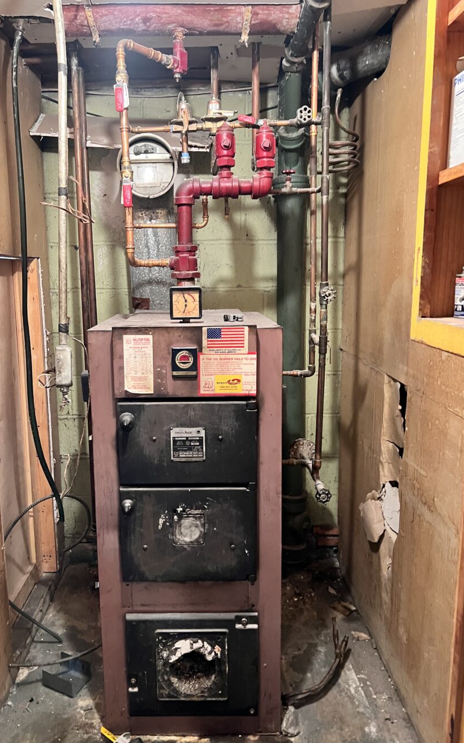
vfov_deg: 66.5
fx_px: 567
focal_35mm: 28
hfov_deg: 44.3
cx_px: 187
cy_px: 367
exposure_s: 1/40
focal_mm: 5.7
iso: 400
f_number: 1.5
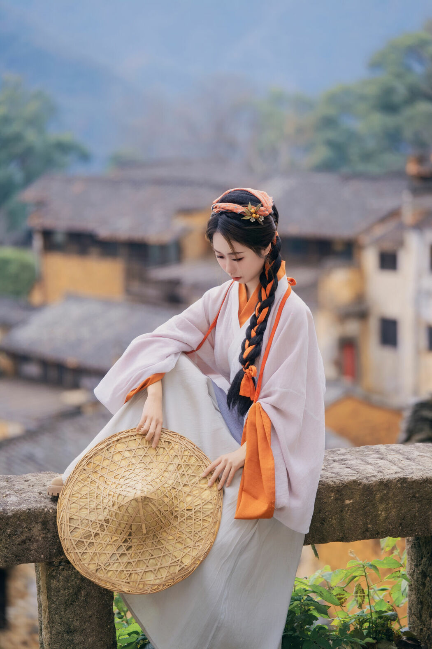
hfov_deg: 12.2
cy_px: 324
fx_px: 2016
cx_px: 216
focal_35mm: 112
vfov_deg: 18.3
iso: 160
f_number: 2.8
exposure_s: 1/250
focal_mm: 112
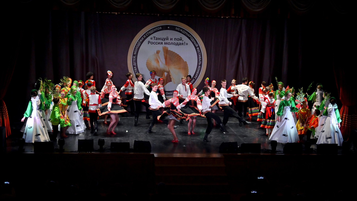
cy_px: 101
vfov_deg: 18.7
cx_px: 178
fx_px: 611
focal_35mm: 65
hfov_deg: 32.6
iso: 1600
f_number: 5.6
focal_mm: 41
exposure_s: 1/500
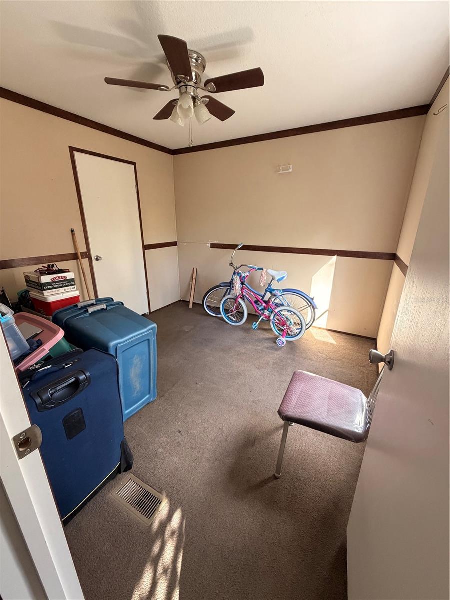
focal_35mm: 14
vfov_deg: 102.1
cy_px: 300
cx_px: 225
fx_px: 243
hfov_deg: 85.7
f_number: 2.2
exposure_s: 1/91
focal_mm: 2.22
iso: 320
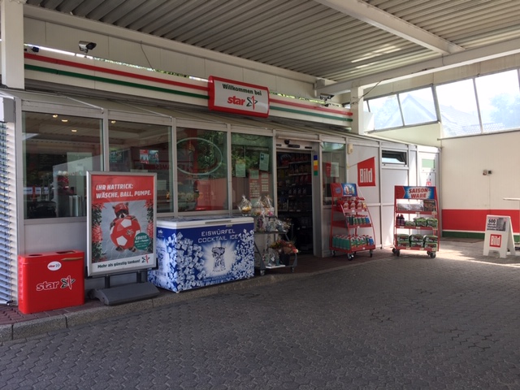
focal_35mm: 29
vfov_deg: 48.2
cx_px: 260
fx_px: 436
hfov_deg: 61.7
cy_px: 195
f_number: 2.2
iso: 25
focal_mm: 4.15
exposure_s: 1/128
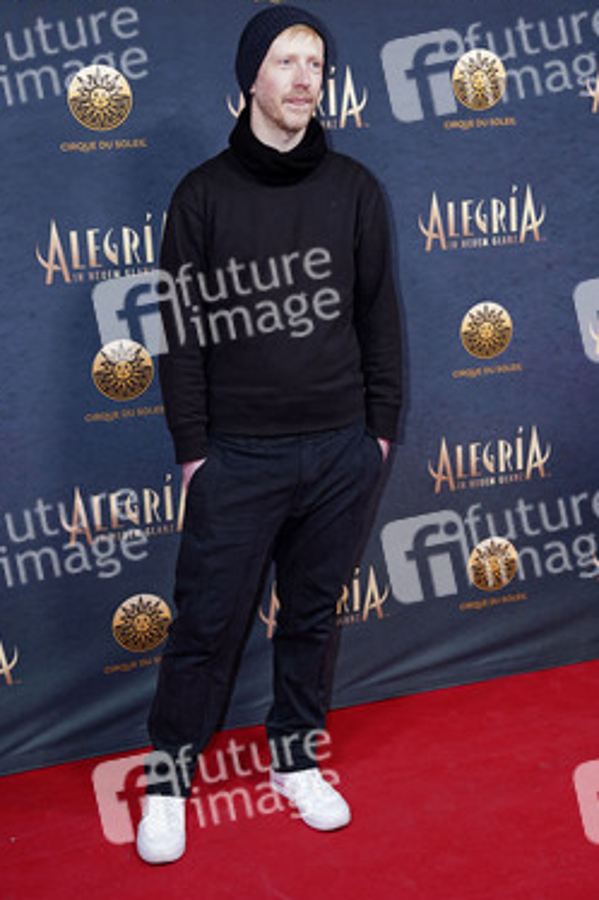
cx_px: 286
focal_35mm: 47
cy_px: 426
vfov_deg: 41.9
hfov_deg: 28.6
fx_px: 1174
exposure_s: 1/200
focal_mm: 44
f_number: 4.5
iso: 2500
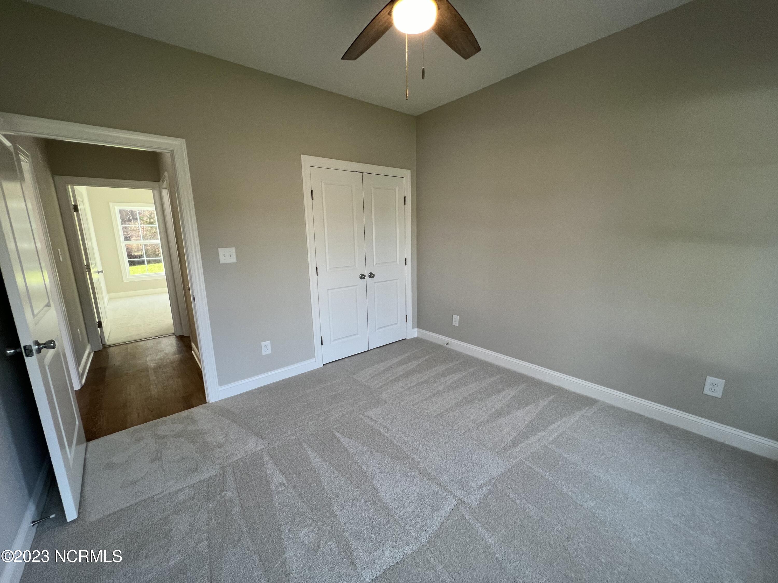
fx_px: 292
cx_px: 389
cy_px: 292
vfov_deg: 89.9
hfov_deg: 106.2
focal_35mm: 13
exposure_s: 1/120
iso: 80
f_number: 1.8
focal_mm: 1.57
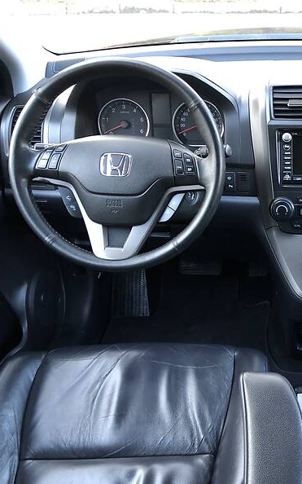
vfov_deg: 49.3
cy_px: 241
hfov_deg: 29.3
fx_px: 527
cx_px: 321
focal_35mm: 40
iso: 64
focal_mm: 4
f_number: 1.8
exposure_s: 1/15
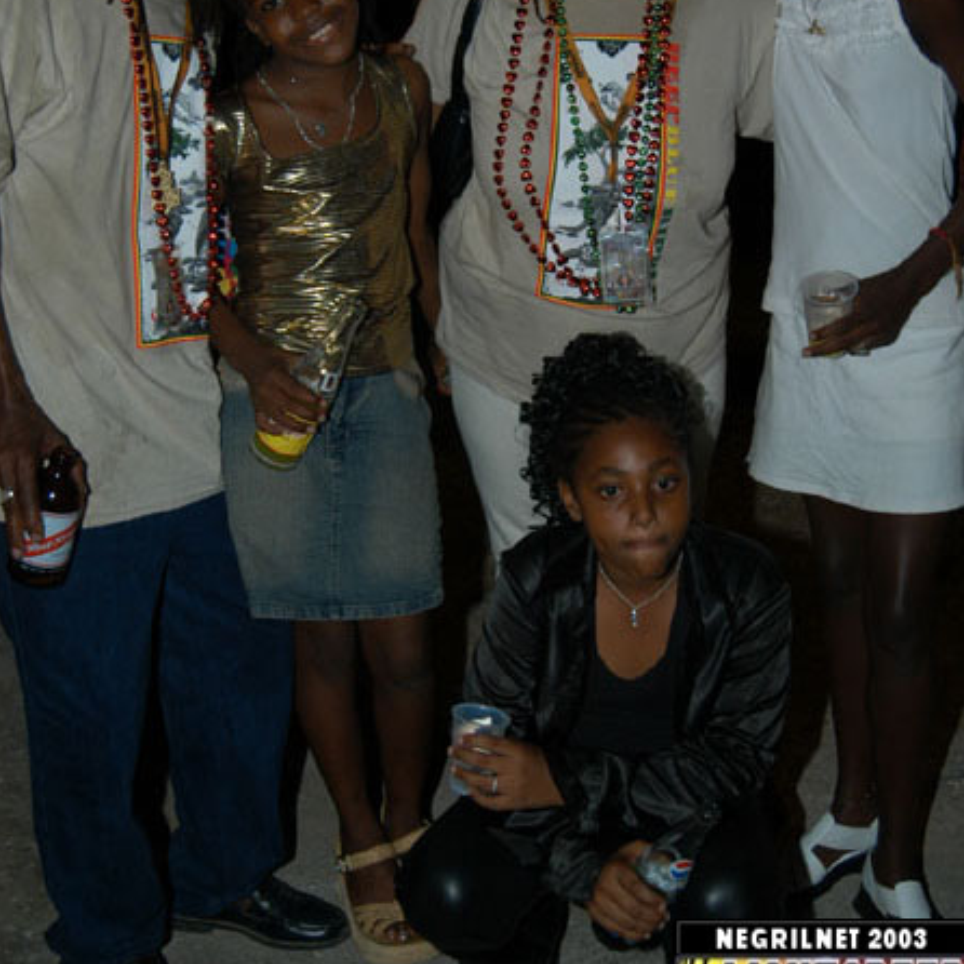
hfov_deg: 29.6
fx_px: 1827
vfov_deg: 29.4
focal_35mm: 58
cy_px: 336
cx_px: 482
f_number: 5
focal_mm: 30
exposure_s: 1/60
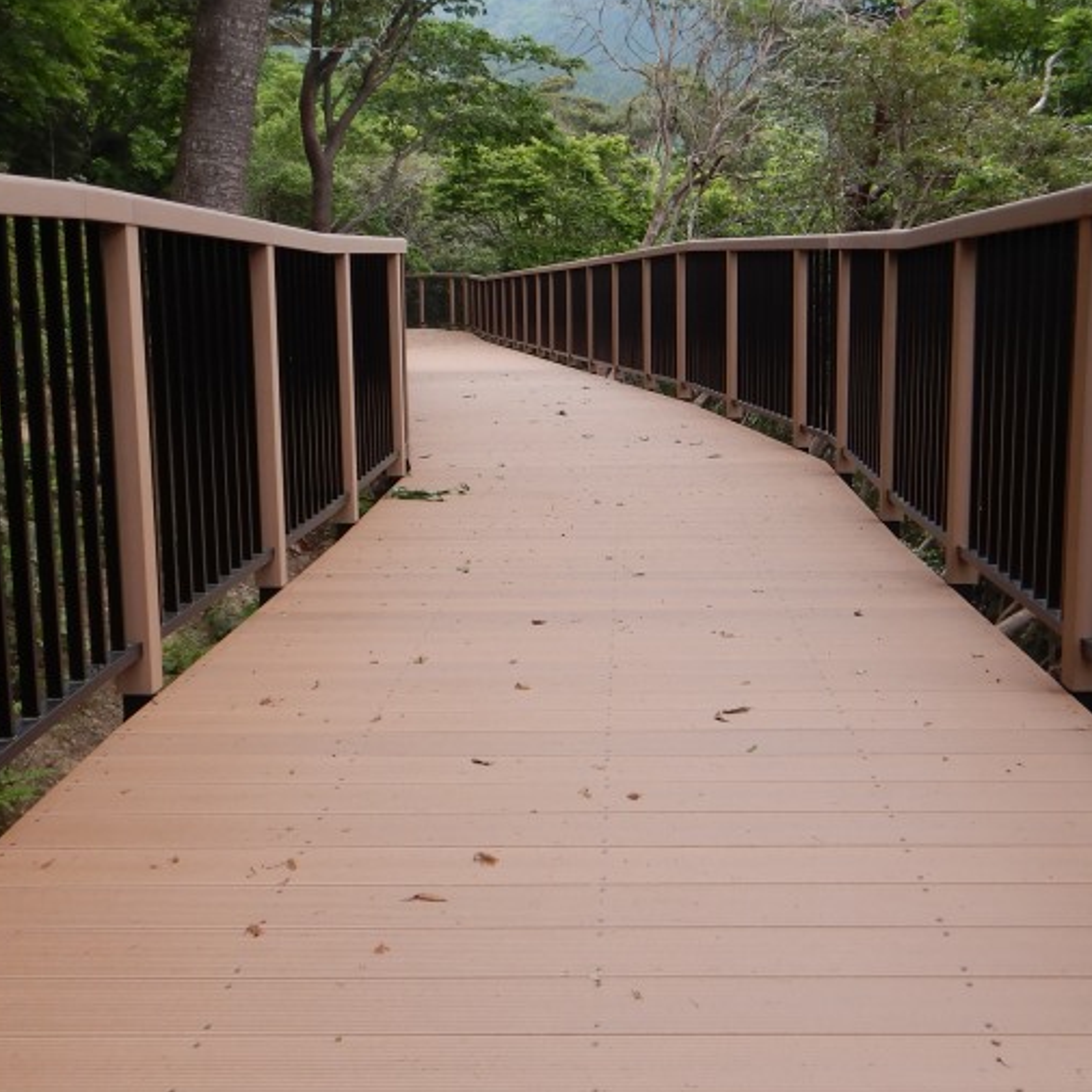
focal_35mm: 43
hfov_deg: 39.1
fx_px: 1535
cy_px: 512
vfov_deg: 39.2
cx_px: 612
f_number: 2.8
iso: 125
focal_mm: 4.3
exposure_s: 1/50
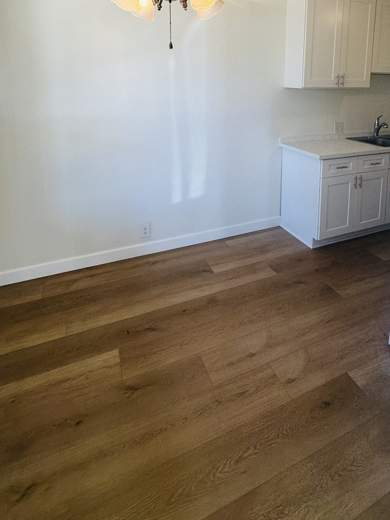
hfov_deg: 60.3
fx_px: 331
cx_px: 244
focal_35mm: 22
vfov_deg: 71.3
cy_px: 131
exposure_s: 1/120
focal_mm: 2.22
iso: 125
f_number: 2.2
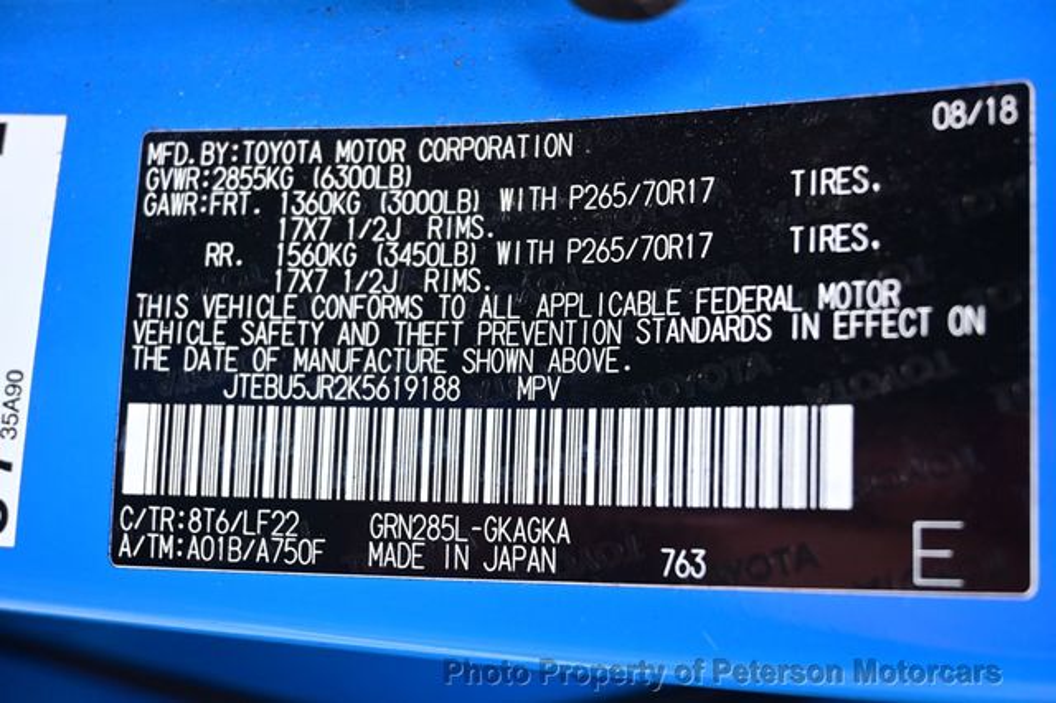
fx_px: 1495
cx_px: 528
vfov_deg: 26.5
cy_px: 352
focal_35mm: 51
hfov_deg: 38.9
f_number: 5
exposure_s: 1/50
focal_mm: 34
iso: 900
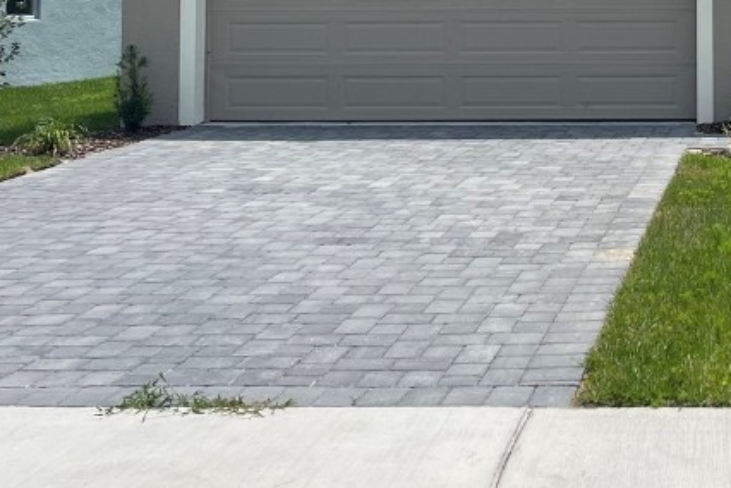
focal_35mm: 65
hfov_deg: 29.3
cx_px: 702
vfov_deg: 19.9
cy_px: -60
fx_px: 1320
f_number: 1.6
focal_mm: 5.1
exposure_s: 1/9174
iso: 50
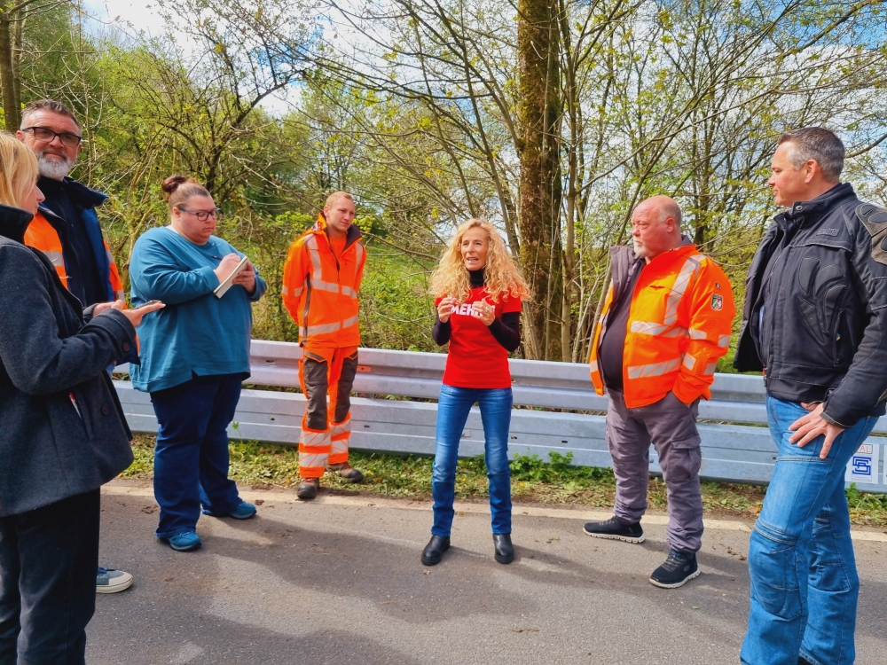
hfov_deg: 67.3
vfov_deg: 53.1
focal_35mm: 26
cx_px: 444
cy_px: 332
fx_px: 666
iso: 50
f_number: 1.8
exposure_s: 1/1448
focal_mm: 5.4
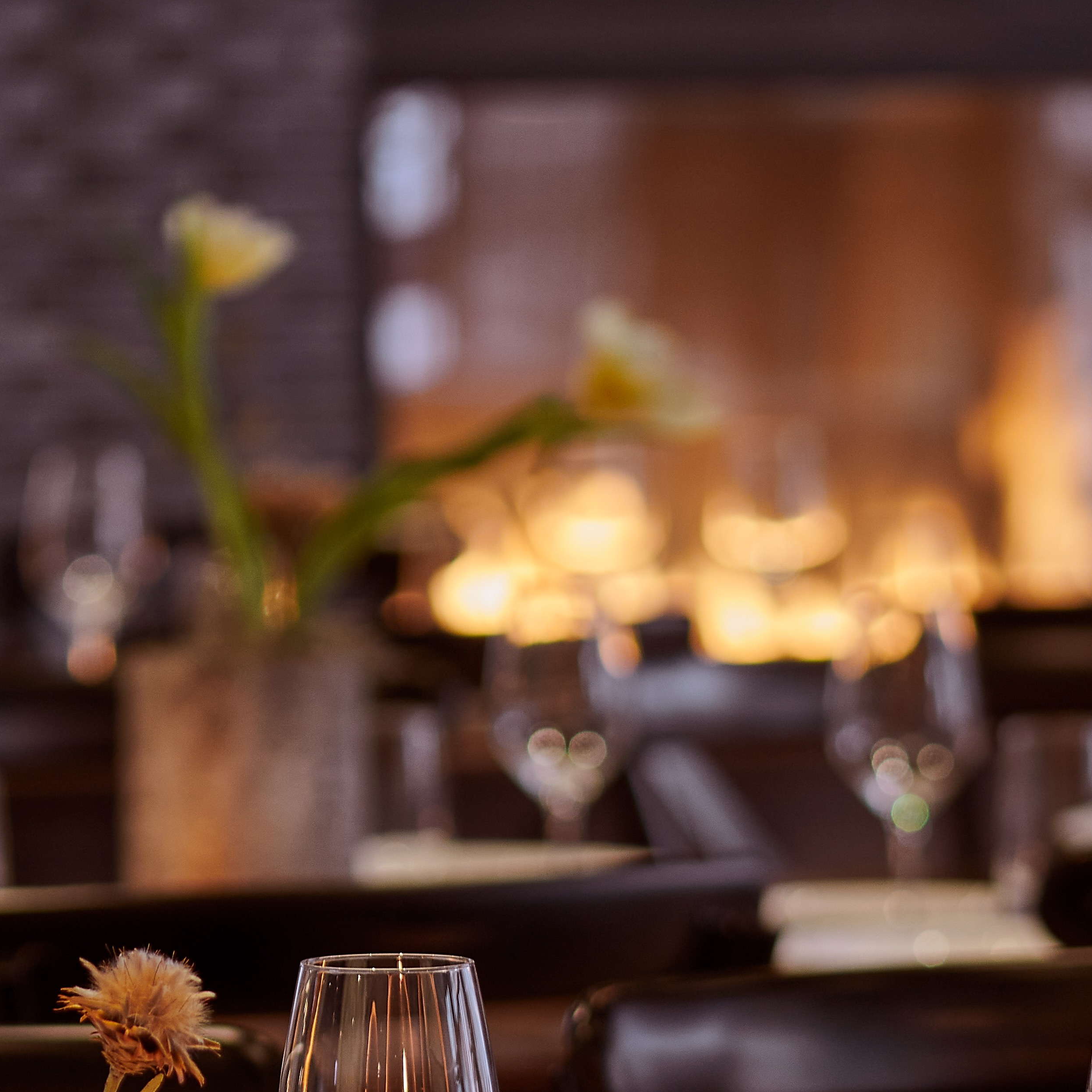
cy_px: 1189
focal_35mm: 297
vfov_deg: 5.9
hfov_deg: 5.9
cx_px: 661
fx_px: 10600
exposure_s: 1/10
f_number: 3.2
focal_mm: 105
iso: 200
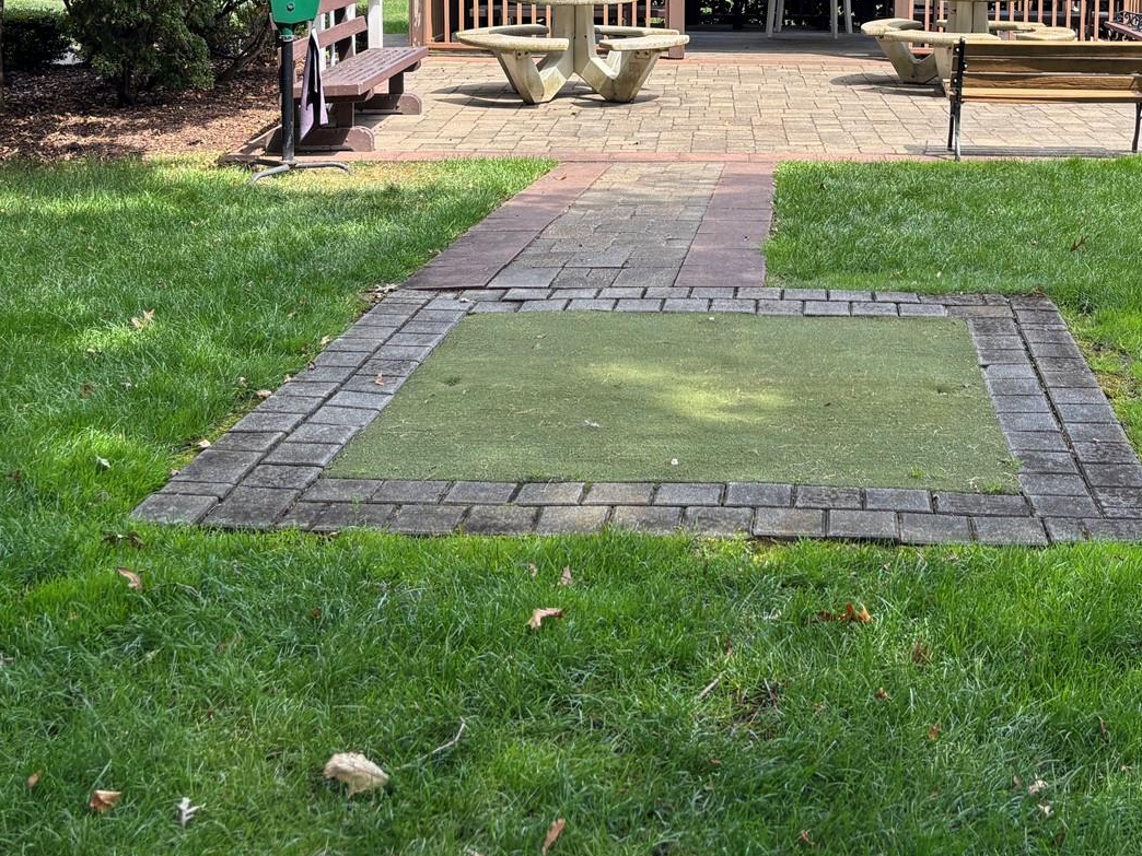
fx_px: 1683
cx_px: 785
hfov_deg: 37.0
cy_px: 42
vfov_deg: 27.3
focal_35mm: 51
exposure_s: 1/654
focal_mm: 5.96
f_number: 1.6
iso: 50
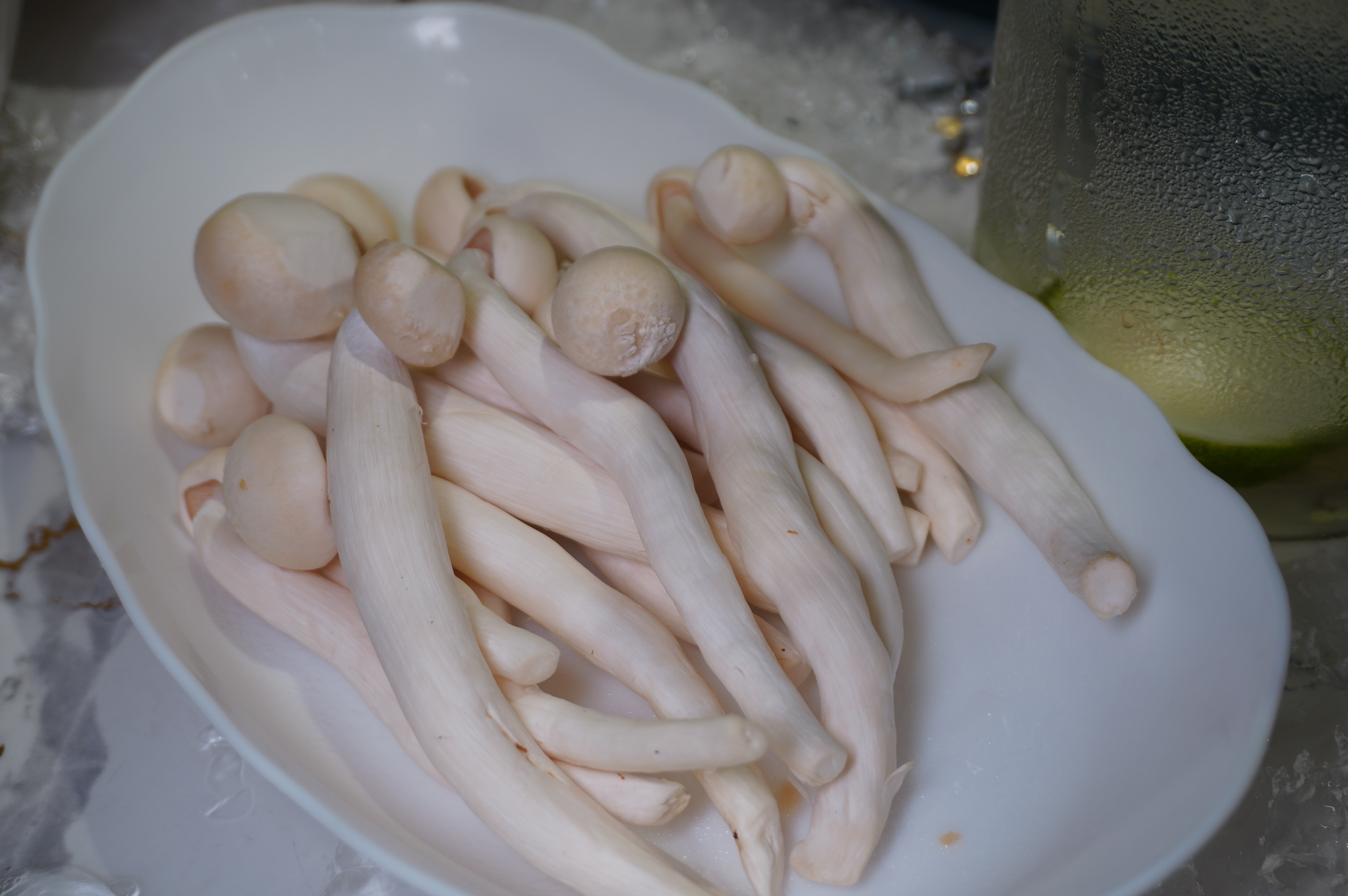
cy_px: 448
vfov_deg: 30.8
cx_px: 674
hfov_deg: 45.0
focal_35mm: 44
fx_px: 1627
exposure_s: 1/50
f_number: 5
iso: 100
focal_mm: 29
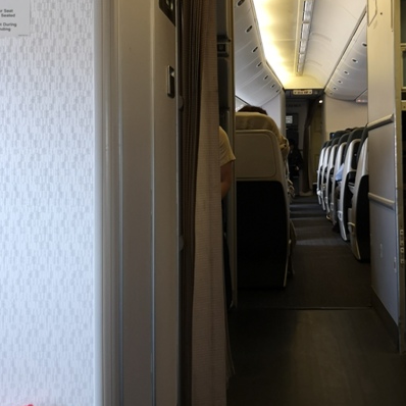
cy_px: 139
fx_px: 637
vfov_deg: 35.1
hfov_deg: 34.9
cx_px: 283
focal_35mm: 48
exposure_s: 1/60
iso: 200
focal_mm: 3.95
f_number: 1.8
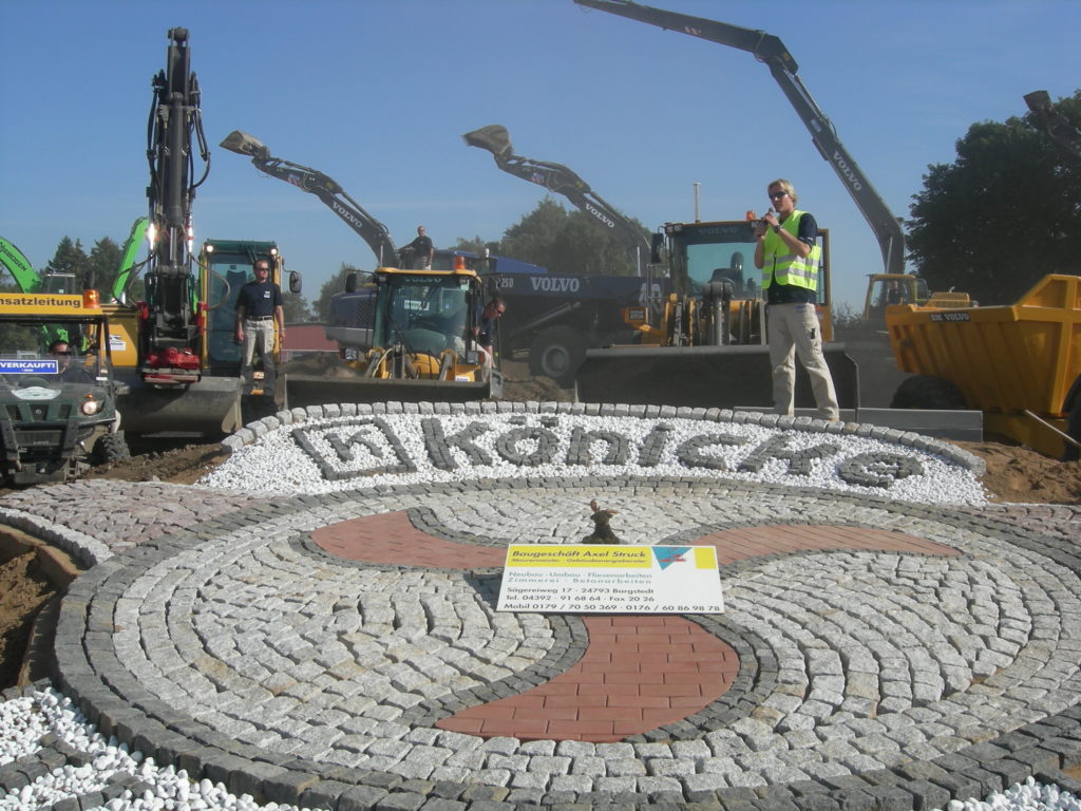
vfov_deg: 39.7
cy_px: 406
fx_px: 1124
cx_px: 540
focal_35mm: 36
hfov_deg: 51.4
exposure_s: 1/304
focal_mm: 7.5
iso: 64
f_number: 6.8
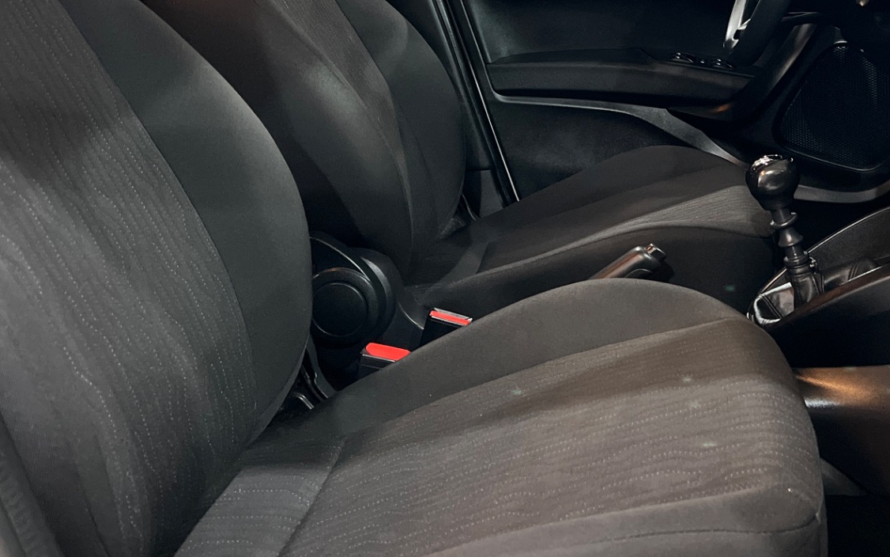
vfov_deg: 26.7
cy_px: 79
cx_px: 666
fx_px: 1140
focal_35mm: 47
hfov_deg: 41.4
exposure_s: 1/40
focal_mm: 5.7
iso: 500
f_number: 1.5
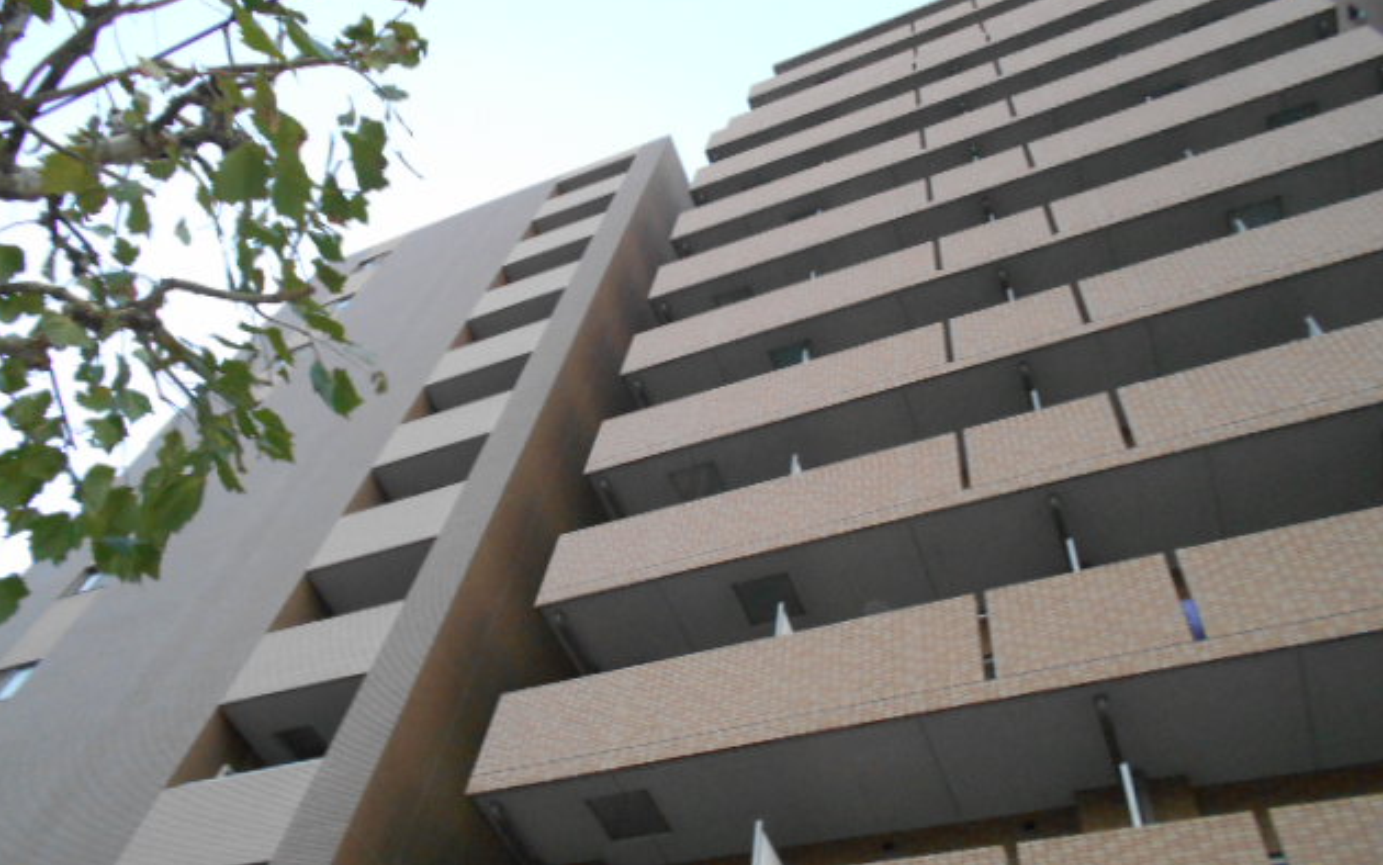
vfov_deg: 44.5
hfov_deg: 66.5
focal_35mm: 28
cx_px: 683
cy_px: 476
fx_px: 1056
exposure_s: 1/25
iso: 450
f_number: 3.2
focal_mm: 4.6
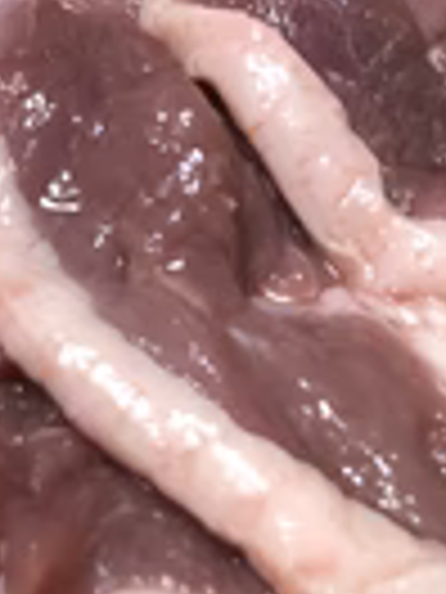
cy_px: -162
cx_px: 284
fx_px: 1460
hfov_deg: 17.3
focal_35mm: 85
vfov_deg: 21.1
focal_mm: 4
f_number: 1.8
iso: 80
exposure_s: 1/17
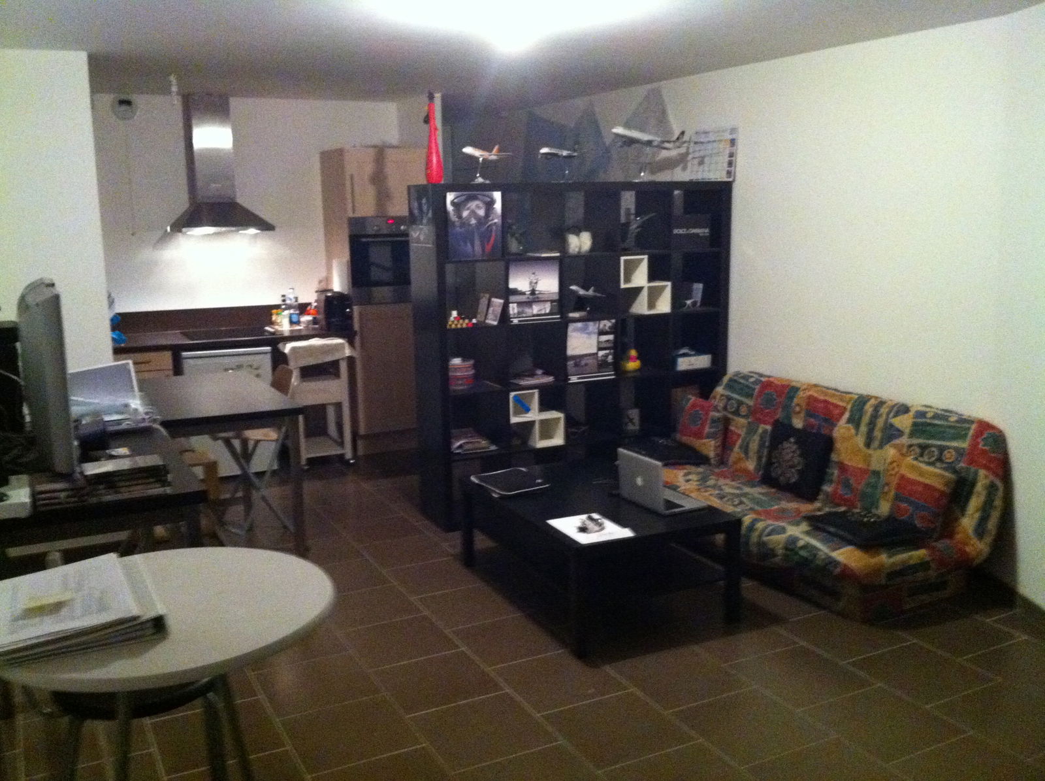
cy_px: 390
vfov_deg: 40.6
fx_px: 1055
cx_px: 522
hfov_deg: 52.7
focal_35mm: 35
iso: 1000
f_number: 2.8
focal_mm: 3.85
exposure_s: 1/15
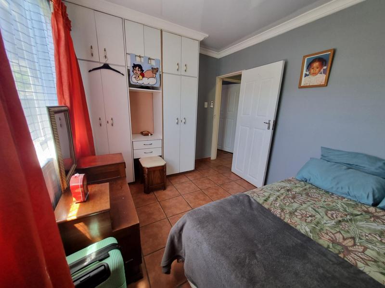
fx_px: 145
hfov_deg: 106.2
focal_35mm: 13
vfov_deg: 89.9
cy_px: 144
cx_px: 192
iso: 125
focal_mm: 1.74
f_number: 2.2
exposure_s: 1/50
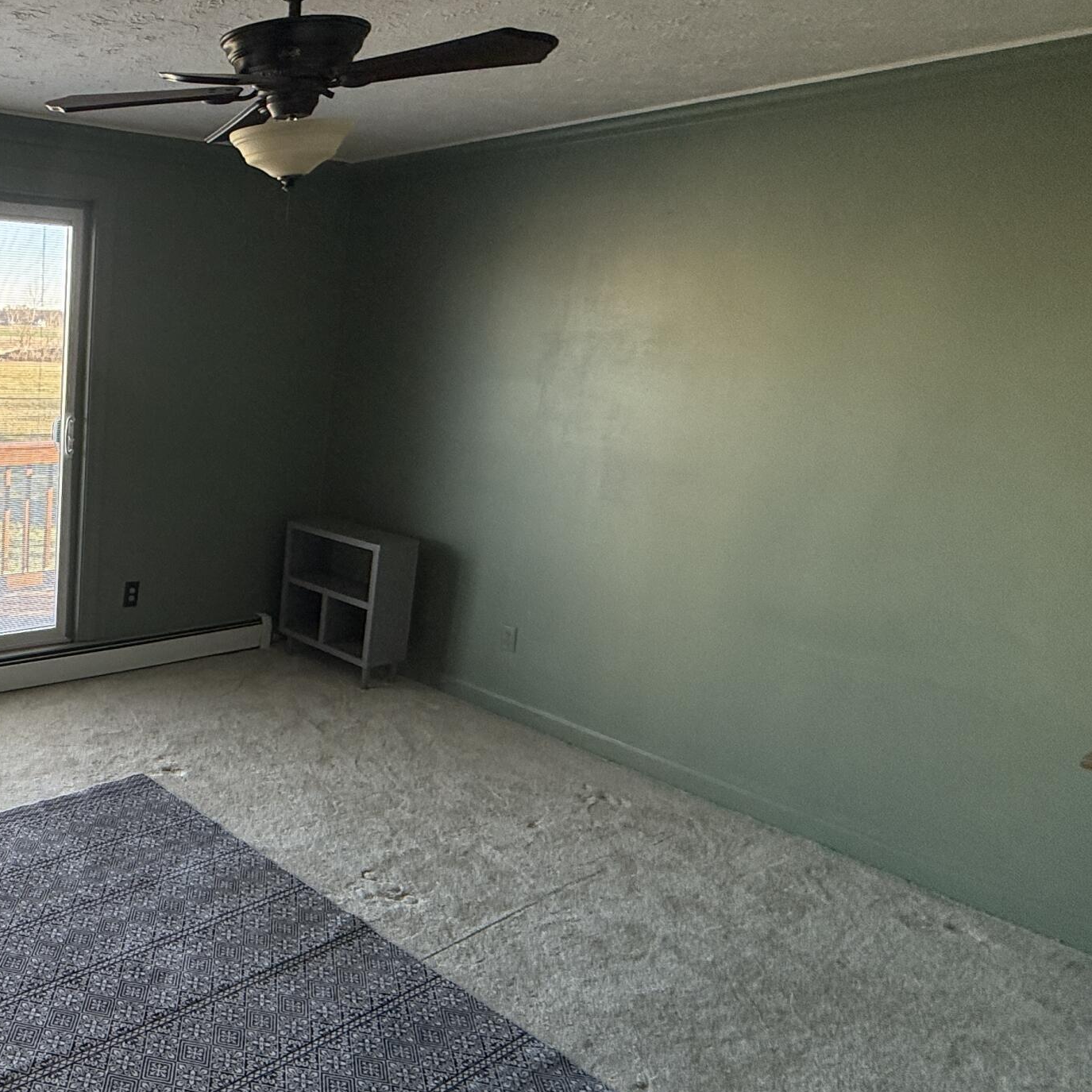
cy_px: 547
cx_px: 39
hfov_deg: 49.9
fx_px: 964
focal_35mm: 27
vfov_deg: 59.1
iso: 80
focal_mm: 2.22
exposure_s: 1/99
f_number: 2.2
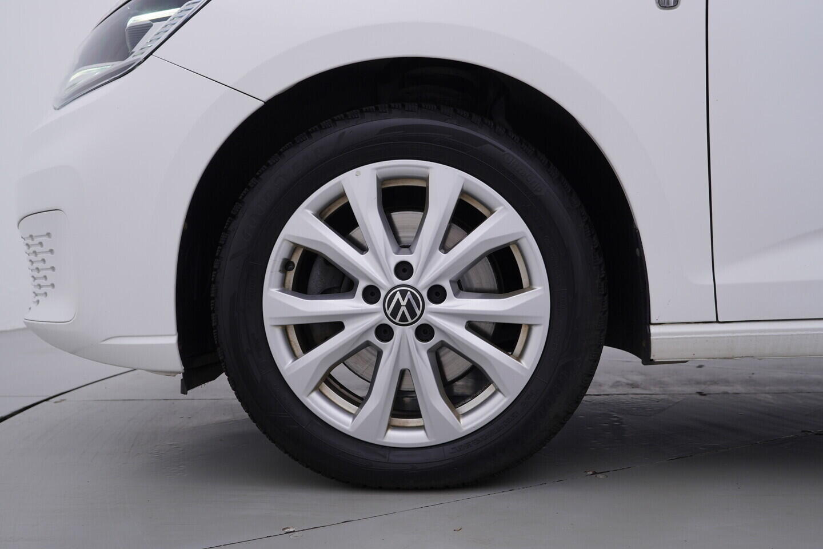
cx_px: 412
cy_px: 274
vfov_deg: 36.9
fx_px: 823
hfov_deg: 53.1
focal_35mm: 36
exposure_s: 1/100
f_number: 4.5
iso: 125
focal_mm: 24
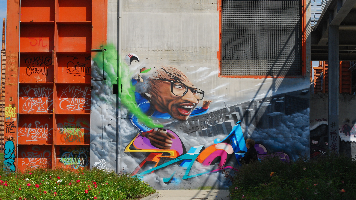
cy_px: 105
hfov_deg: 24.3
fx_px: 826
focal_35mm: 88
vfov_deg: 13.8
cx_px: 180
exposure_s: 1/500
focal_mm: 55
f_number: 11
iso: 400
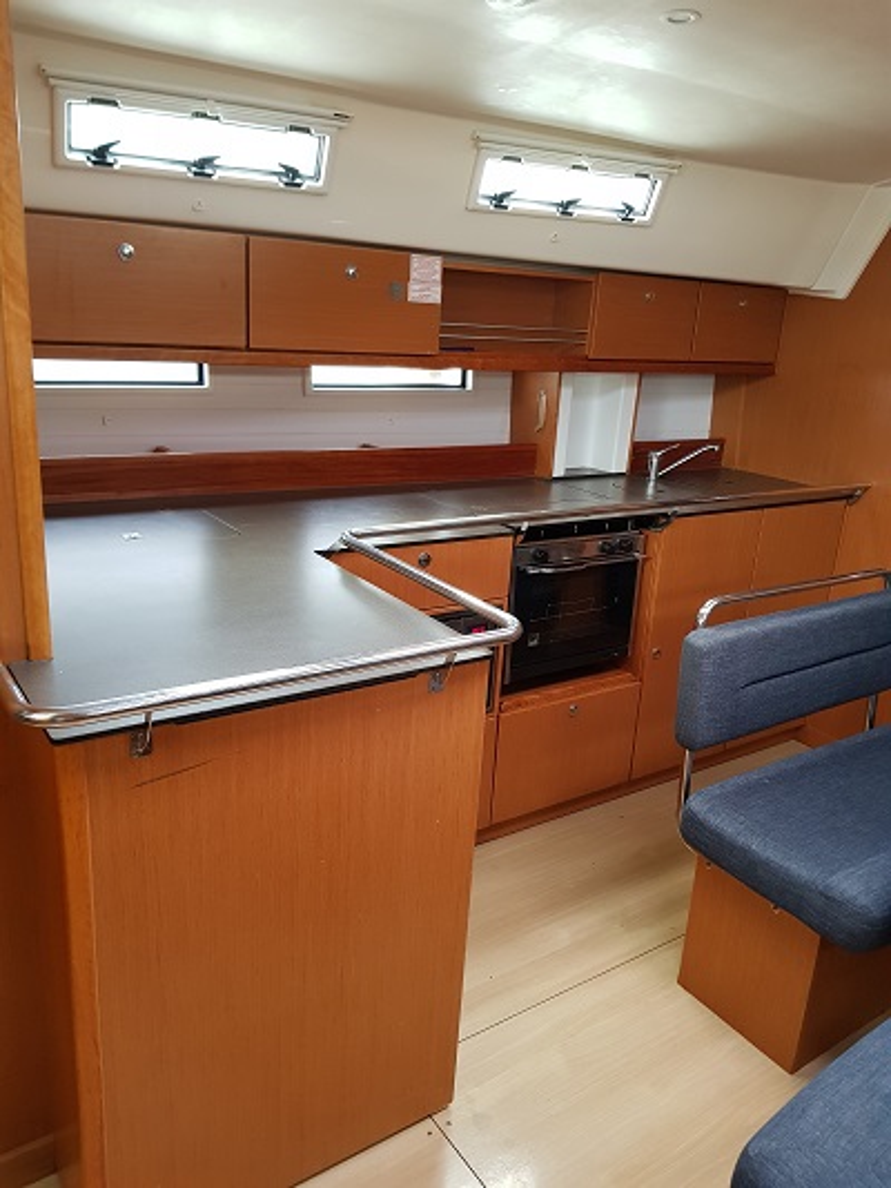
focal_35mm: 26
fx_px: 892
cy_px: 594
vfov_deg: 67.3
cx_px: 446
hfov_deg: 53.1
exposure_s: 1/23
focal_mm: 4.2
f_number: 1.7
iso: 200
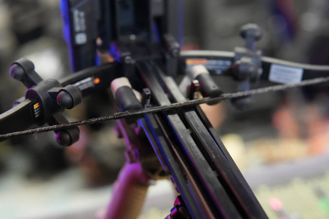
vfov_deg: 29.9
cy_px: 110
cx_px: 164
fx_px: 411
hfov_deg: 43.6
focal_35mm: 45
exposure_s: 1/160
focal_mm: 30
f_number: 2
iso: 6400
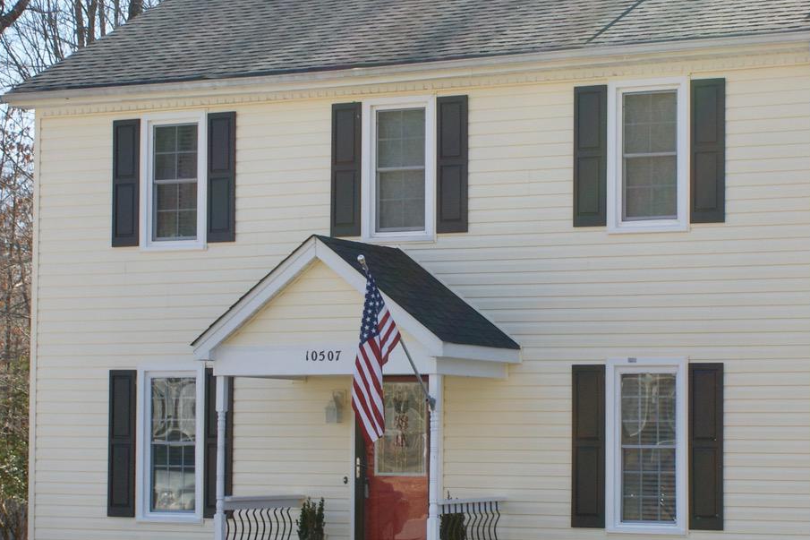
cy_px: 306
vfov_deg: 14.4
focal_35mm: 95
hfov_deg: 21.4
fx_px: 2137
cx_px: 523
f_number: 8
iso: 100
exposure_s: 1/125
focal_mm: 28
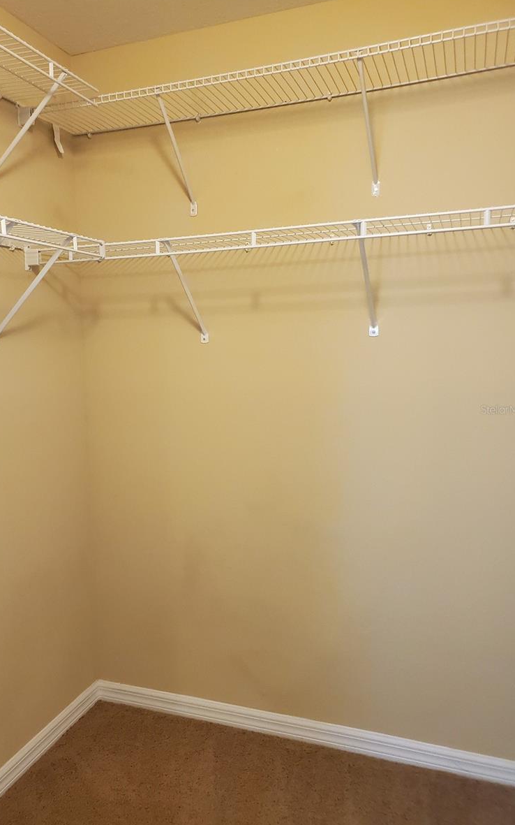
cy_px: 409
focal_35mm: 28
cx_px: 216
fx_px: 629
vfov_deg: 66.5
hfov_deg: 44.4
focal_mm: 4.3
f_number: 2.4
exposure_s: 1/40
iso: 640
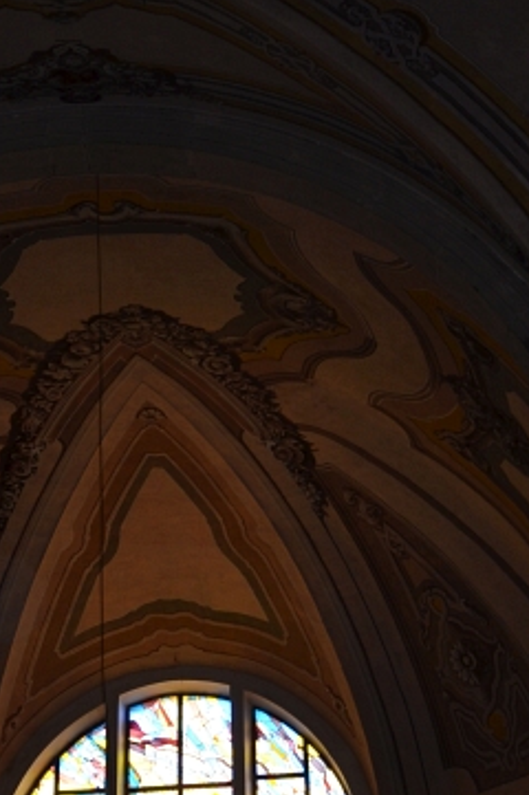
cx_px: 149
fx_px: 3379
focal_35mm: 153
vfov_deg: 13.4
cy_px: 317
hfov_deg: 8.9
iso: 320
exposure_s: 1/125
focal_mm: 48
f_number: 4.8
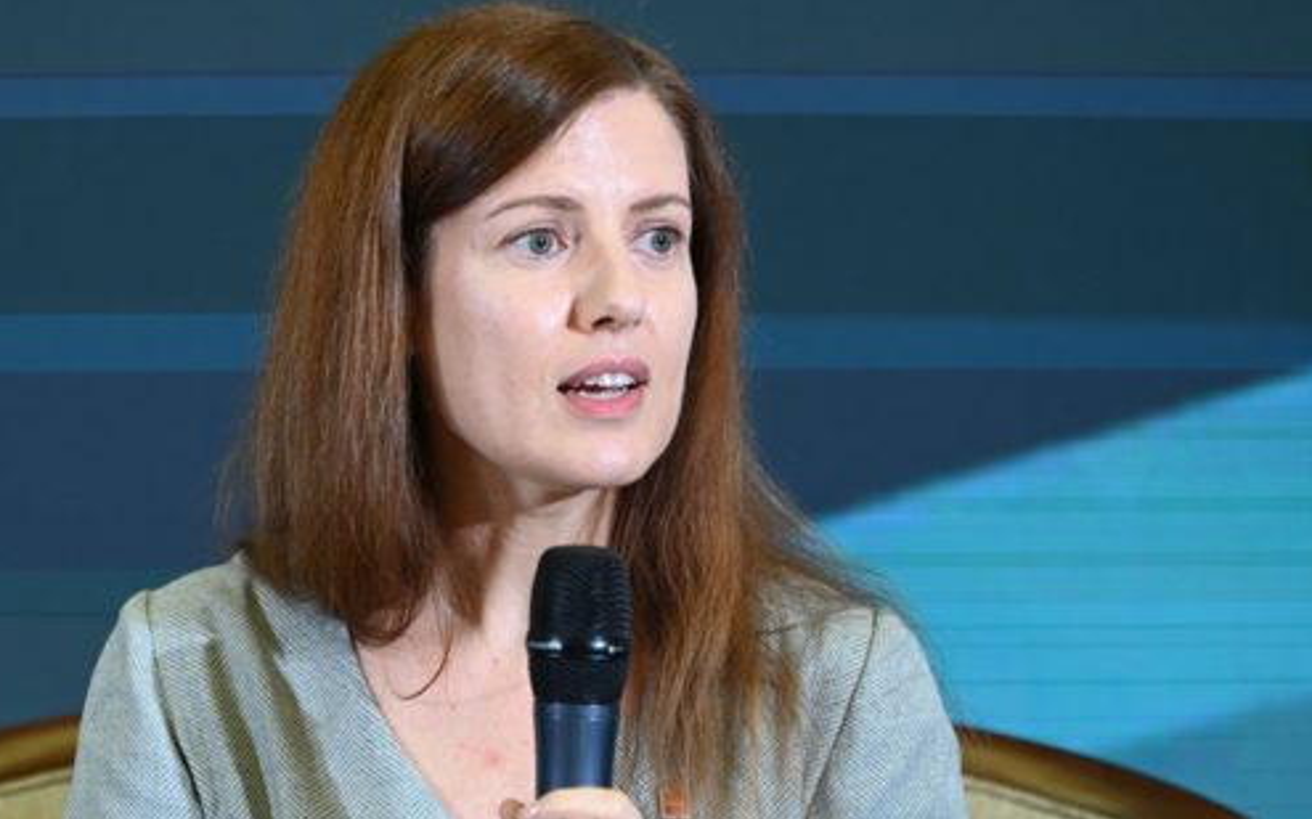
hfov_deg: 8.4
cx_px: 517
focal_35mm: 251
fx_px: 8972
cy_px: 525
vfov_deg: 5.2
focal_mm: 175
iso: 1600
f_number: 3.5
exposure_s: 1/160
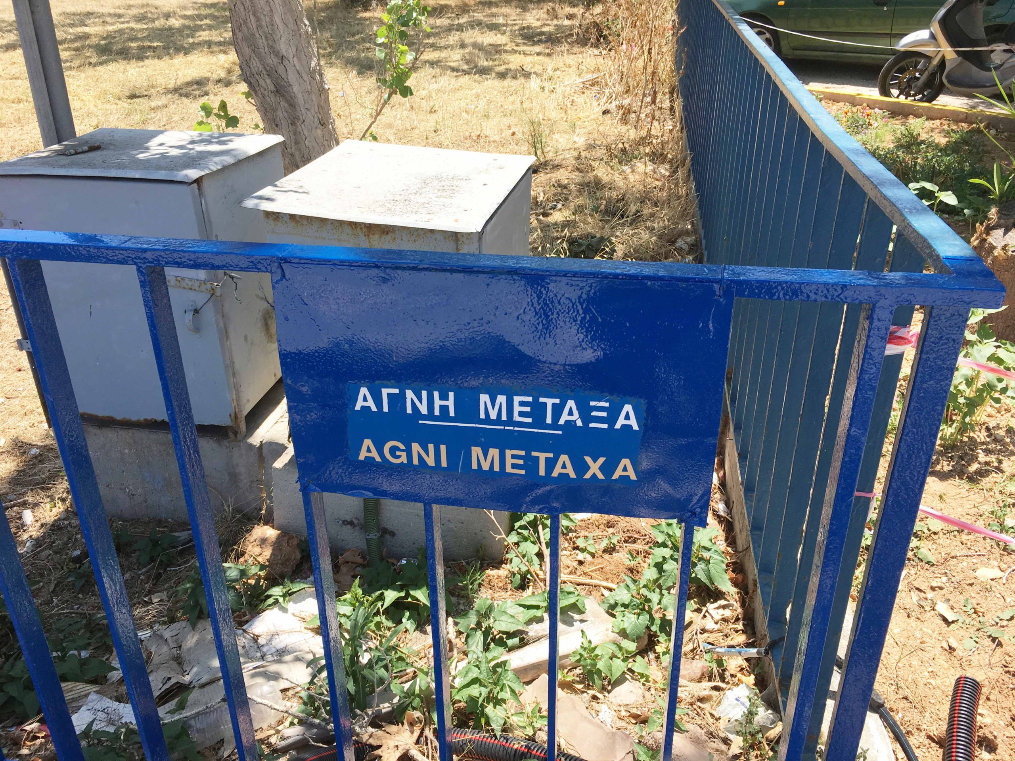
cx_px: 508
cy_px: 380
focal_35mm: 29
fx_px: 850
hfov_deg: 61.7
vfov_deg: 48.2
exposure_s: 1/938
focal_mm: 4.15
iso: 25
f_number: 2.2
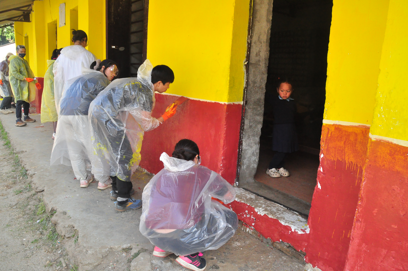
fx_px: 306
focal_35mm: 27
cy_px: 136
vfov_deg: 47.8
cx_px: 204
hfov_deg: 67.4
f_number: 10
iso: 1600
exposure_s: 1/320
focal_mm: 18
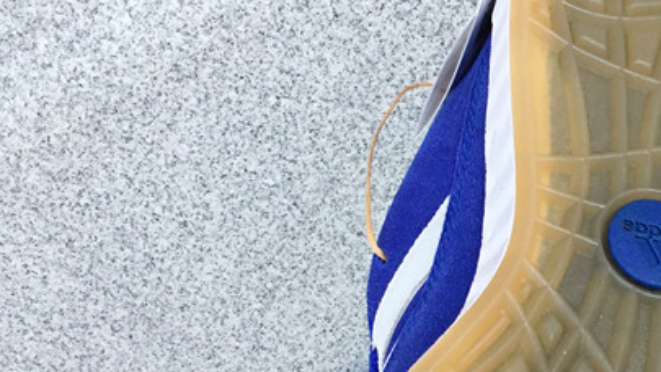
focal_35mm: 75
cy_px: 291
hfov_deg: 26.9
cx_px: 637
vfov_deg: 16.0
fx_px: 1315
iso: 25
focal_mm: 3.3
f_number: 2.4
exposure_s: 1/251
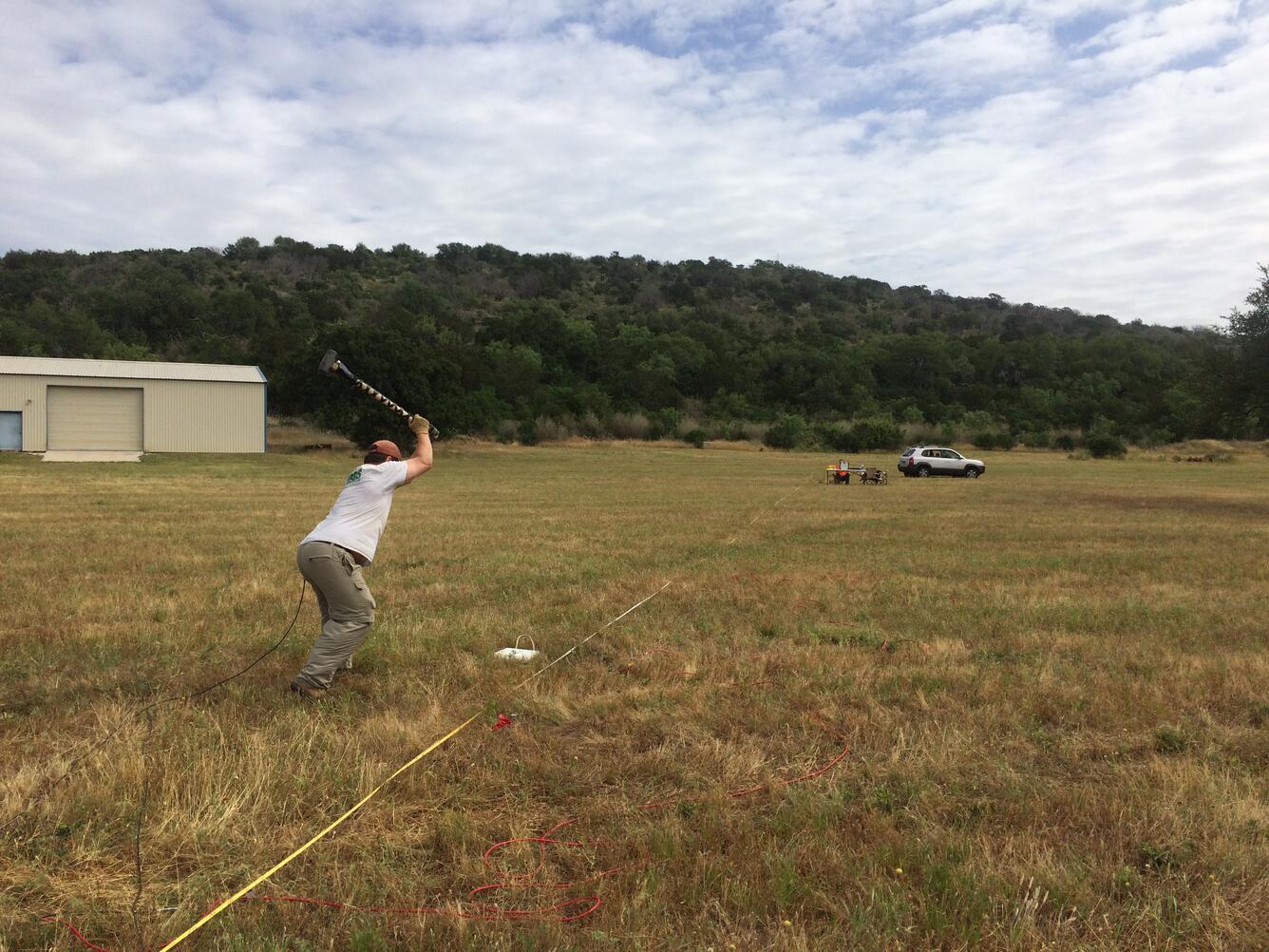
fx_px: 1063
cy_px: 476
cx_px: 634
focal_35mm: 29
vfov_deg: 48.2
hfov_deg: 61.7
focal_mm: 4.15
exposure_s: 1/3425
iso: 32
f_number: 2.2
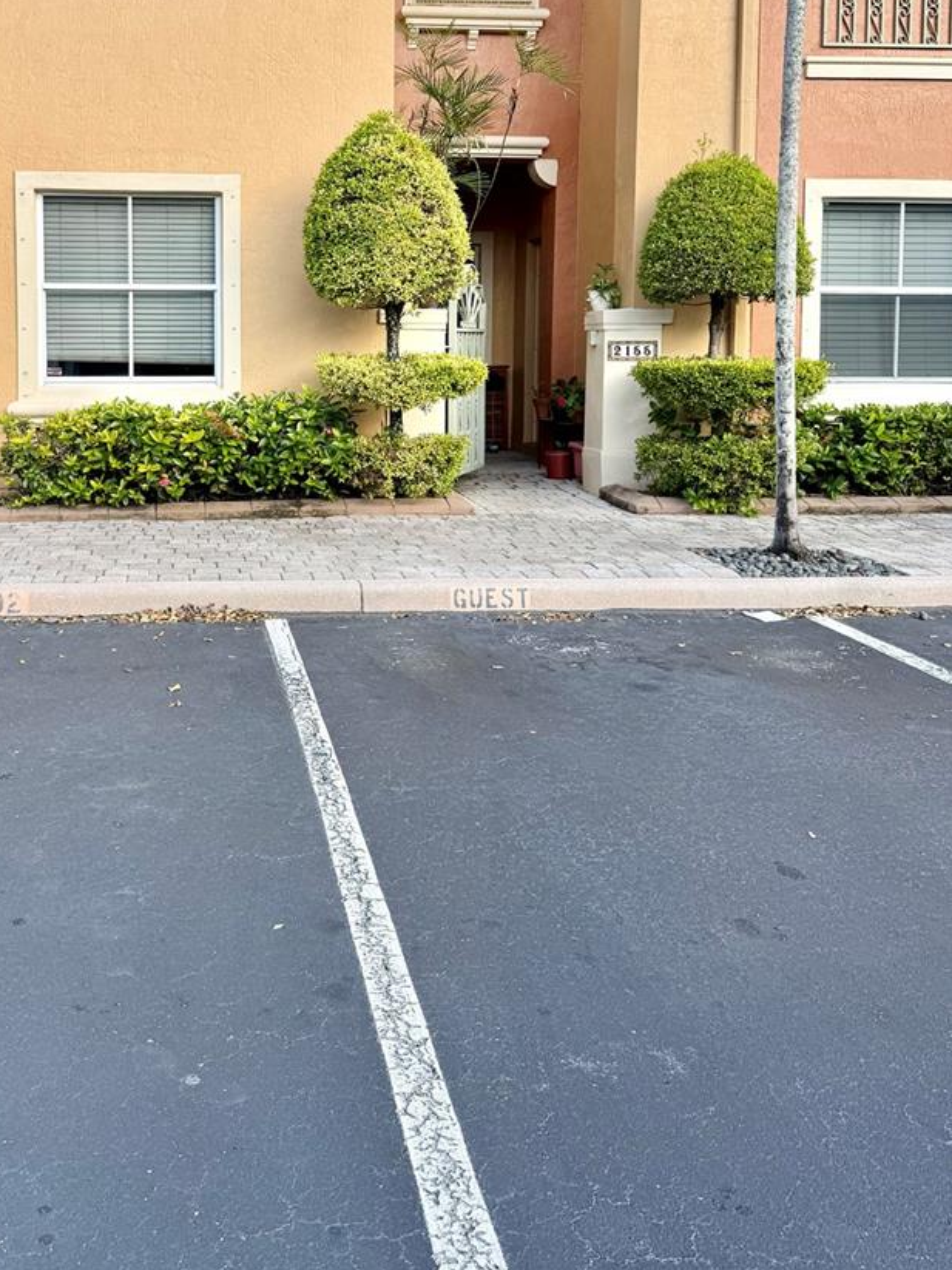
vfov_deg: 51.6
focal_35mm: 35
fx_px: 1284
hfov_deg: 39.9
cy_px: 423
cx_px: 281
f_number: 1.78
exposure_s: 1/1250
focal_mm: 6.76
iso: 80
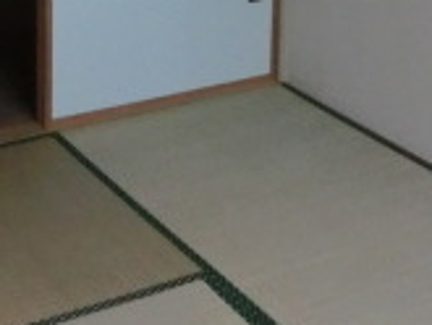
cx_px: 118
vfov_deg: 14.2
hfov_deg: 20.9
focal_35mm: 93
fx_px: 1161
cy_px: -249
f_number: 3
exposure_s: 1/125
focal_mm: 4.24
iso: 500
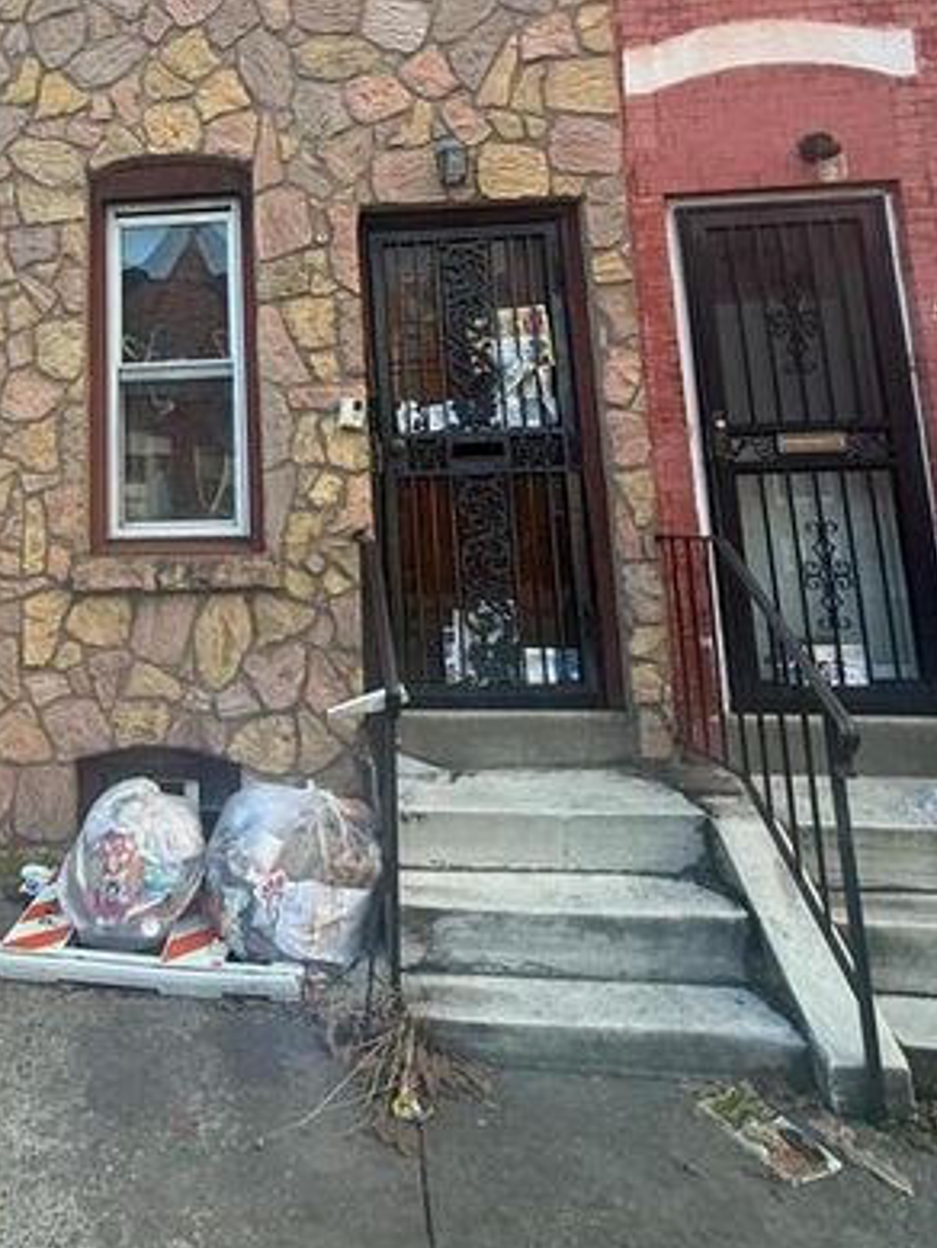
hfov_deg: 53.5
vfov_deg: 69.3
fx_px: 866
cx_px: 202
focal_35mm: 24
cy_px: 403
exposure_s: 1/99
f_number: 2.2
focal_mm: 2.22
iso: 64
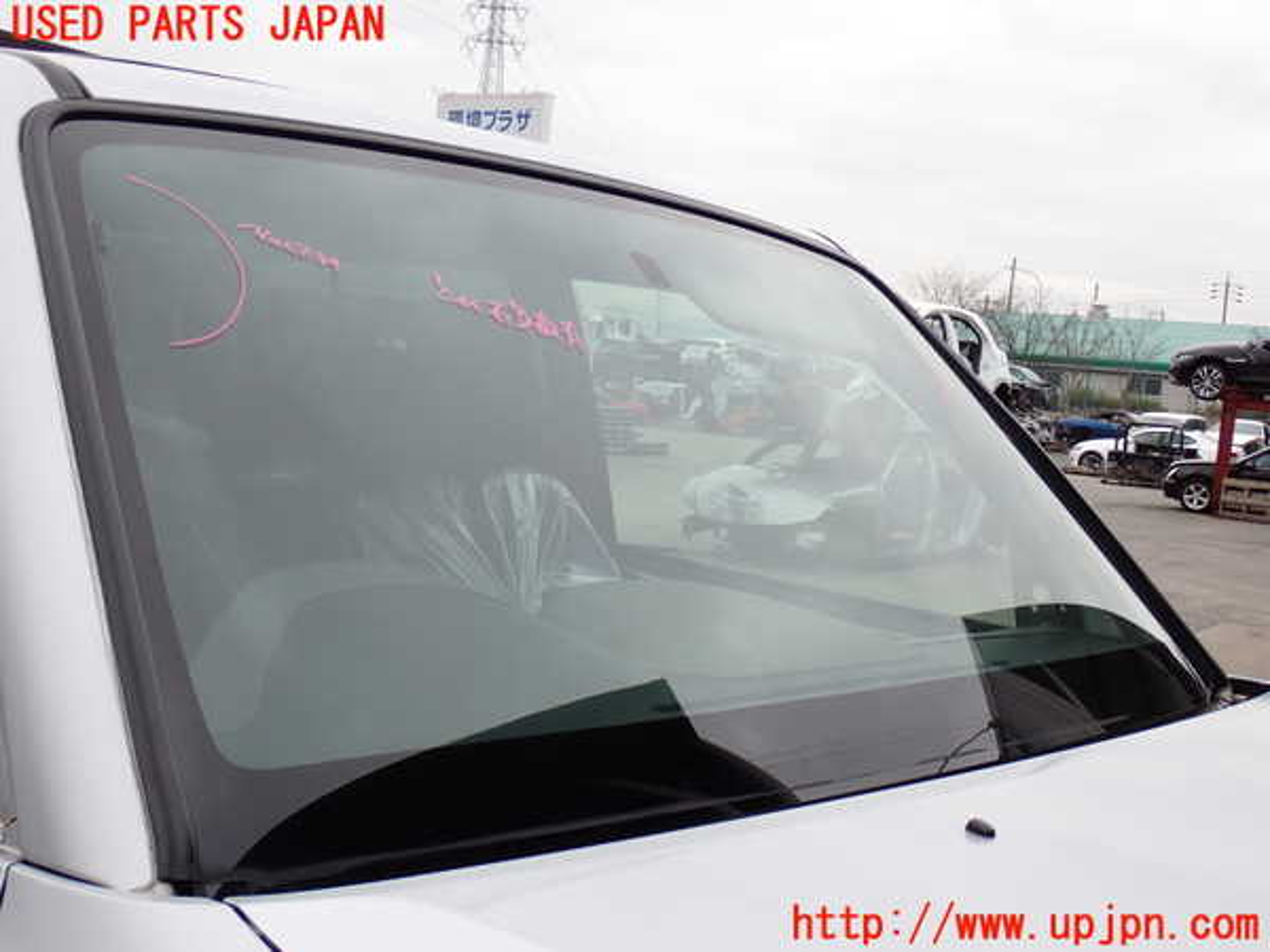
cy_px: 476
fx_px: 1614
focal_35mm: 44
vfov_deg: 32.9
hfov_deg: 42.9
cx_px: 635
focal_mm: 7.84
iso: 100
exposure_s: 1/200
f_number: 4
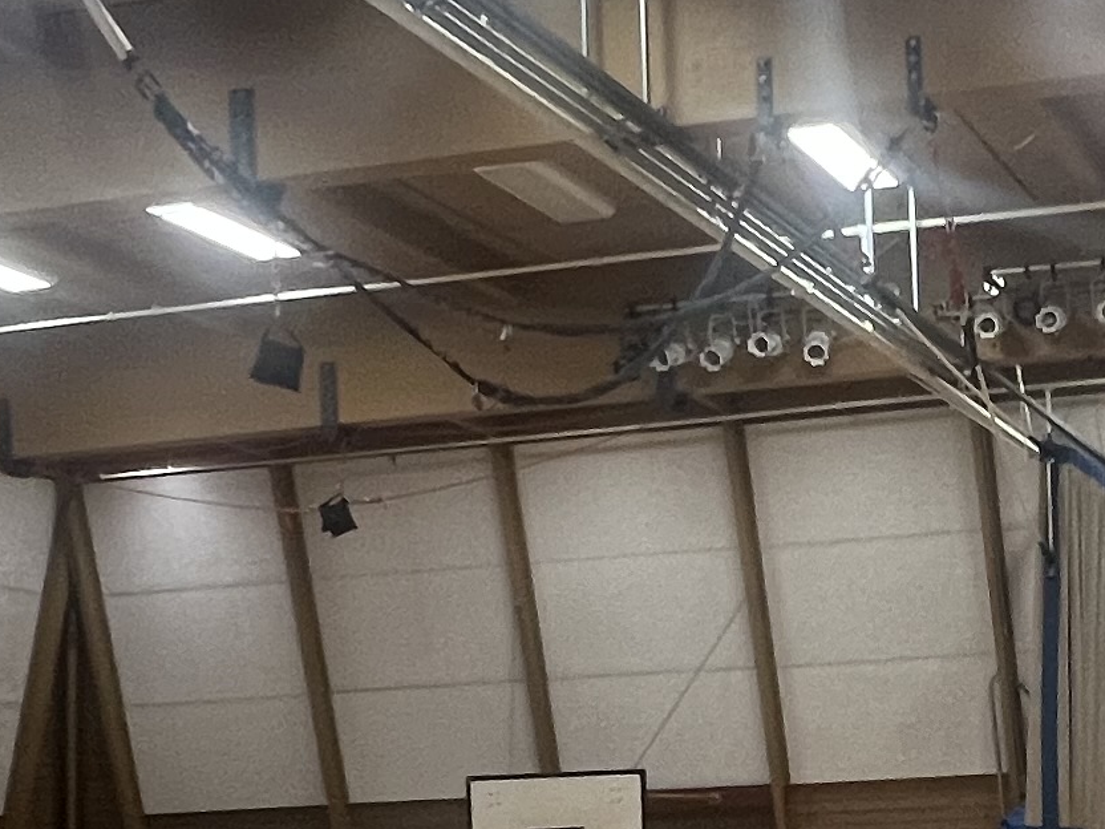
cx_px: 1109
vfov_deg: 22.4
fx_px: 2011
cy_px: 824
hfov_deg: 28.8
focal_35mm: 63
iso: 200
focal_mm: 1.57
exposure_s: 1/60
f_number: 1.8
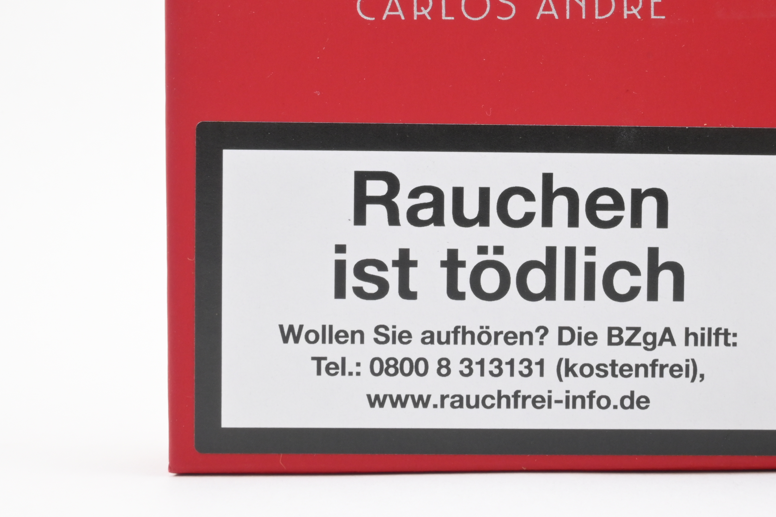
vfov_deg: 22.6
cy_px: 104
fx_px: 1276
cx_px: 576
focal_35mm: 59
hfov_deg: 33.2
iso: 640
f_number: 22
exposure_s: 1/15
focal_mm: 24.5
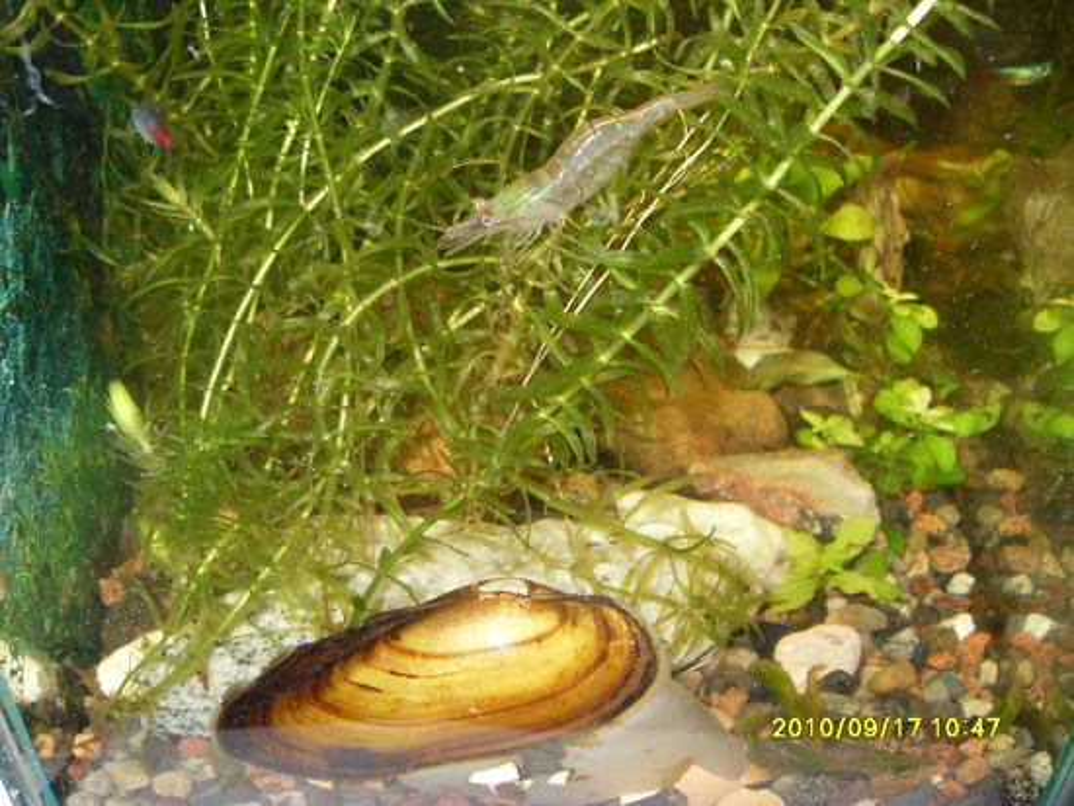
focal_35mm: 35
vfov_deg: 40.7
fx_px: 1086
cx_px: 537
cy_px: 403
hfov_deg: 52.6
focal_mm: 6.3
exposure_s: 1/45
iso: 100
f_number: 2.8
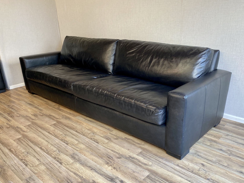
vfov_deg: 53.1
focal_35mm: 26
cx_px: 122
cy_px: 92
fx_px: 183
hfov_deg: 67.3
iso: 64
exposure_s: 1/60
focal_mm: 4.25
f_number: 1.8
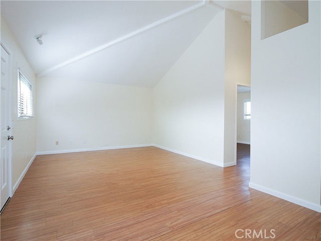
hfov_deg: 87.8
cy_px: 120
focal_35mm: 18
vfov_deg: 71.6
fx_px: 167
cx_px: 160
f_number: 8
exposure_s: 1/100
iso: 800
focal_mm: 9
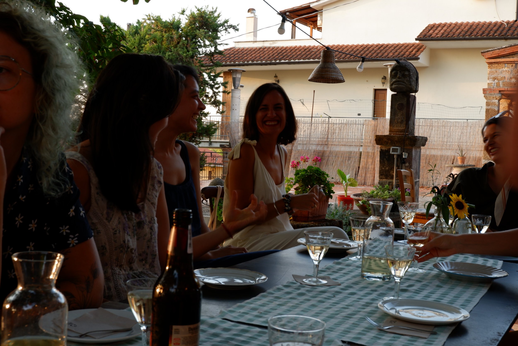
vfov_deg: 26.5
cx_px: 259
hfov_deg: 38.9
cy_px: 173
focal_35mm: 51
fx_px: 734
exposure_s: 1/15
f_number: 11
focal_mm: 34.3
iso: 200
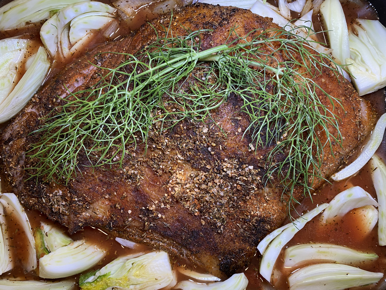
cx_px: 193
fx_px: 290
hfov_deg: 67.3
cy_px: 145
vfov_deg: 53.1
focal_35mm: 26
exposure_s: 1/50
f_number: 1.8
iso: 125
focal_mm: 4.25
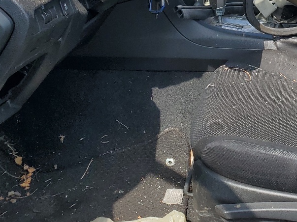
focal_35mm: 69
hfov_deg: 27.0
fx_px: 592
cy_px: -22
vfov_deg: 20.3
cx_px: 280
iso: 50
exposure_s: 1/909
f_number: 1.5
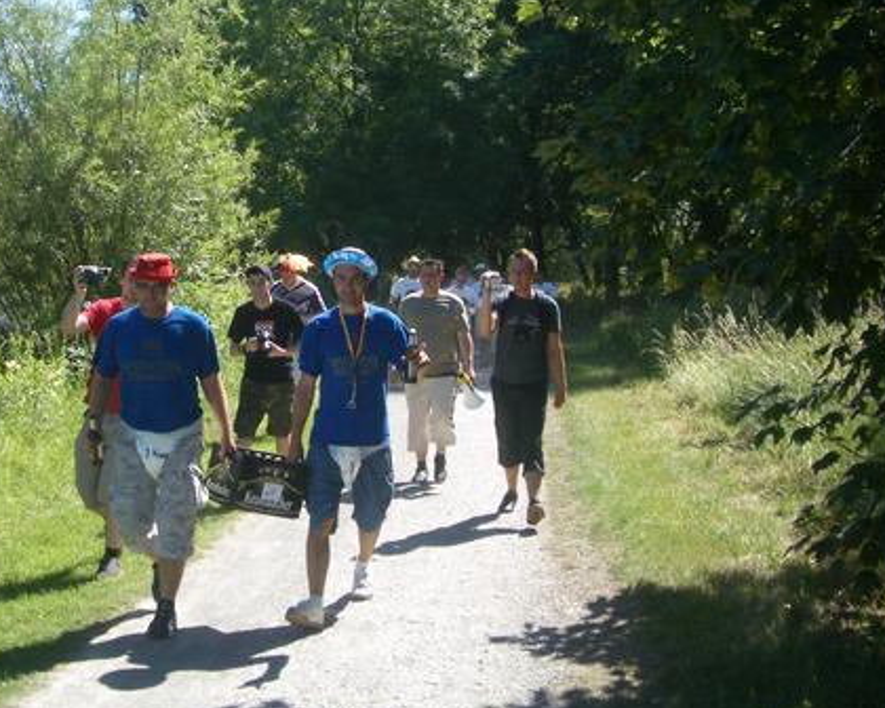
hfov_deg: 35.3
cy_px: 249
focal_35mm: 52
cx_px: 238
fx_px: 1362
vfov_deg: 29.0
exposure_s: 1/250
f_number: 4.3
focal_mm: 5.8
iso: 50
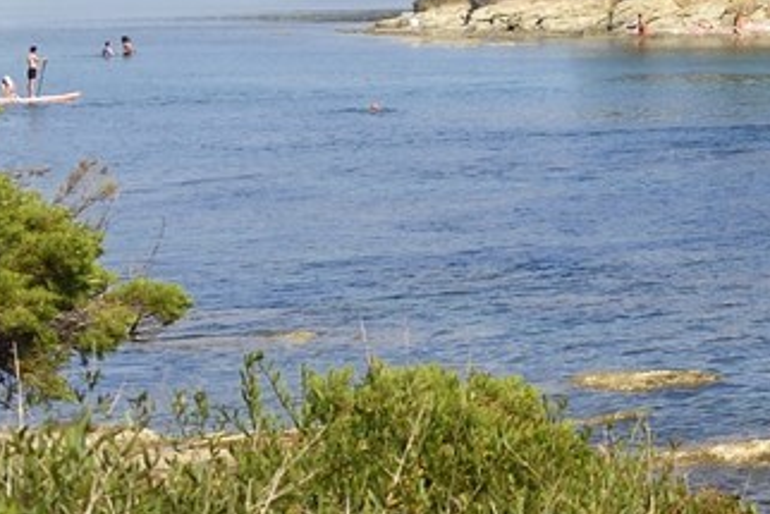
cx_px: 1808
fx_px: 2974
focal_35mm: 139
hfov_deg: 12.1
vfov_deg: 9.9
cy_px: 279
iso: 200
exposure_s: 1/400
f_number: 10
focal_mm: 28
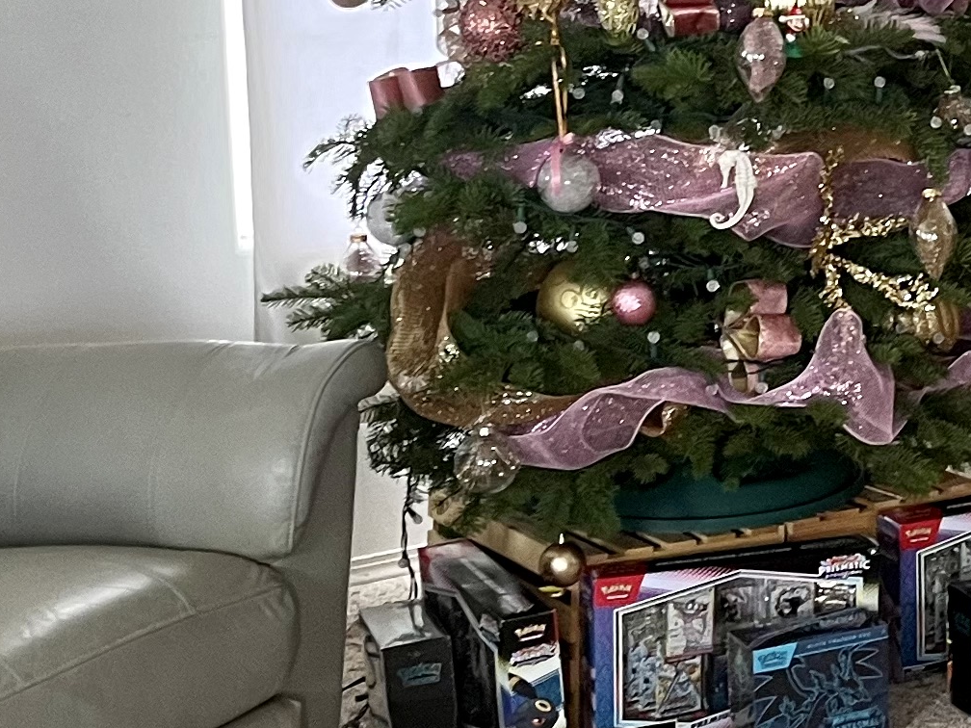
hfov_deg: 17.8
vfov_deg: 14.0
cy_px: 7
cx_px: 1237
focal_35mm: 104
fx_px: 2917
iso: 160
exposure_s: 1/60
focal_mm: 5.1
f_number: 1.6
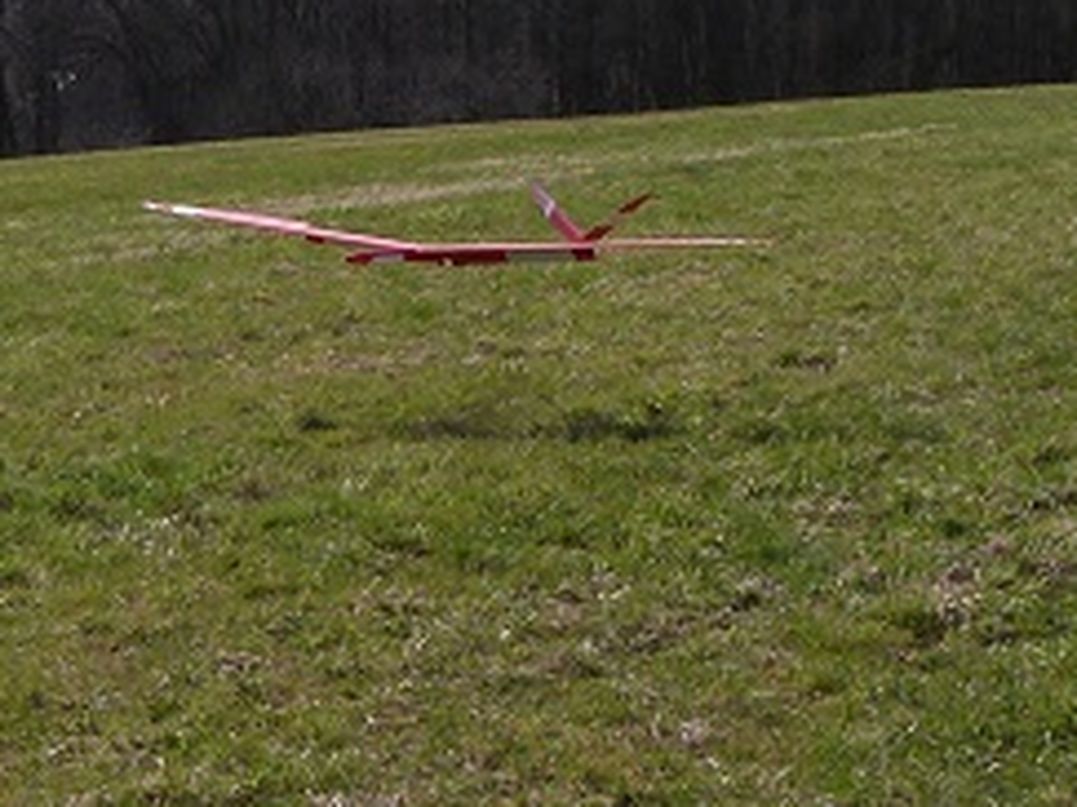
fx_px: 3794
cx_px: 355
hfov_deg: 16.1
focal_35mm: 122
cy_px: 279
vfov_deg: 12.1
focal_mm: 6.5
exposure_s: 1/640
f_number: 5.6
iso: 100
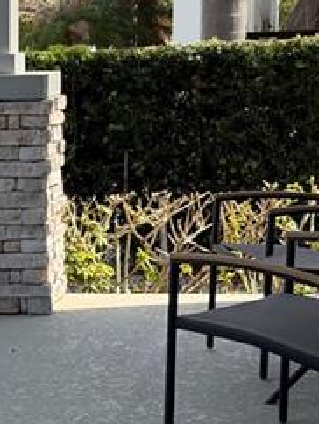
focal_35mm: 119
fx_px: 1460
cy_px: 273
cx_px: -172
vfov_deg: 16.5
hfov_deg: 11.9
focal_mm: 6.76
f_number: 1.78
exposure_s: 1/3021
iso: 100
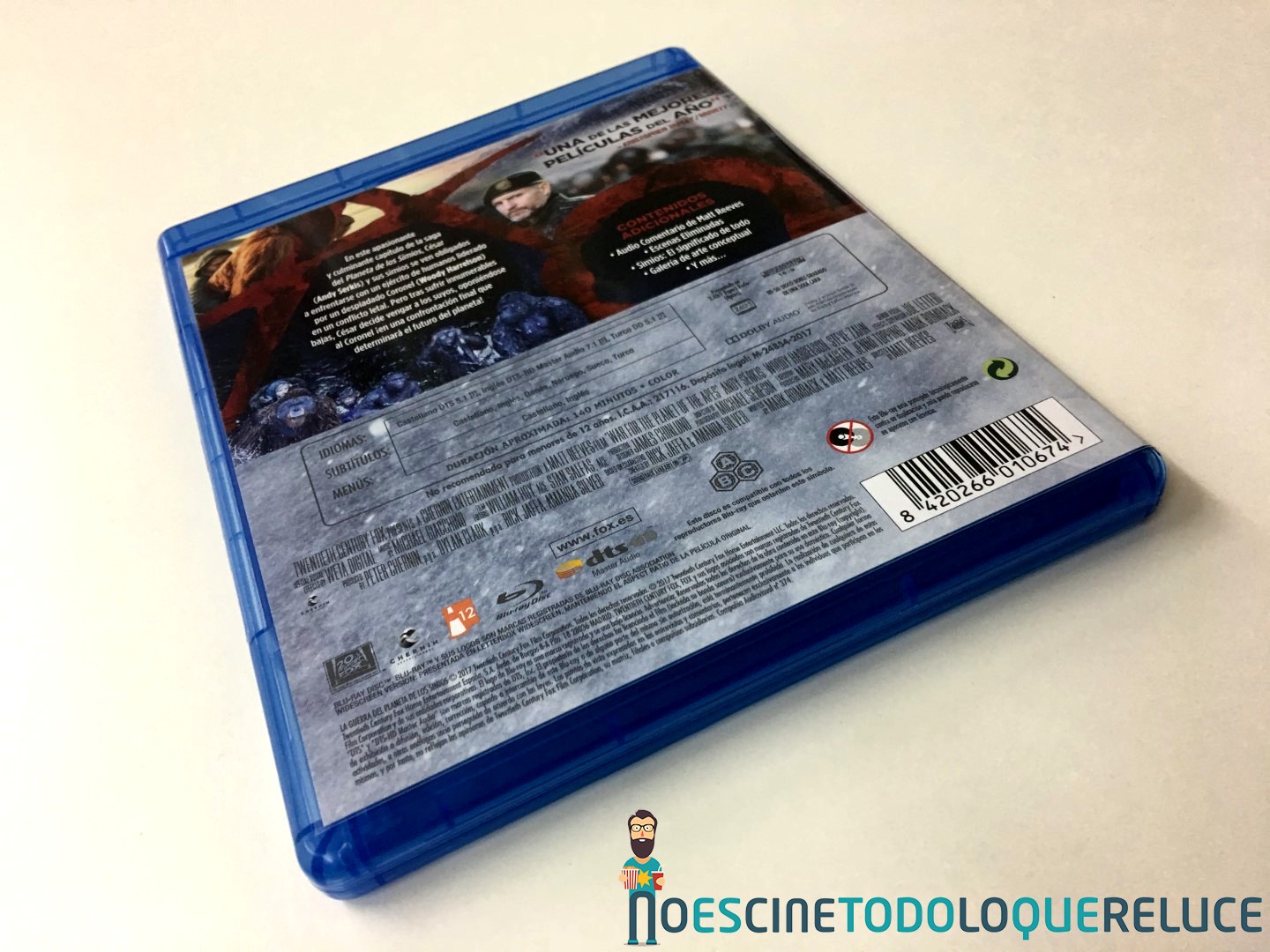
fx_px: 1064
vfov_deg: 48.2
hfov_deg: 61.7
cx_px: 635
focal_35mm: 29
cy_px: 476
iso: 40
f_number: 2.2
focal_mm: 4.15
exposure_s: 1/17
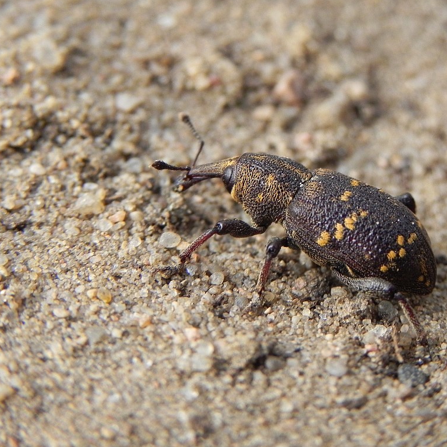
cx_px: 299
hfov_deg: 13.9
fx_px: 1826
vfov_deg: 14.0
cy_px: 224
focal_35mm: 125
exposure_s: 1/125
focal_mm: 18.8
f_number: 4
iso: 236
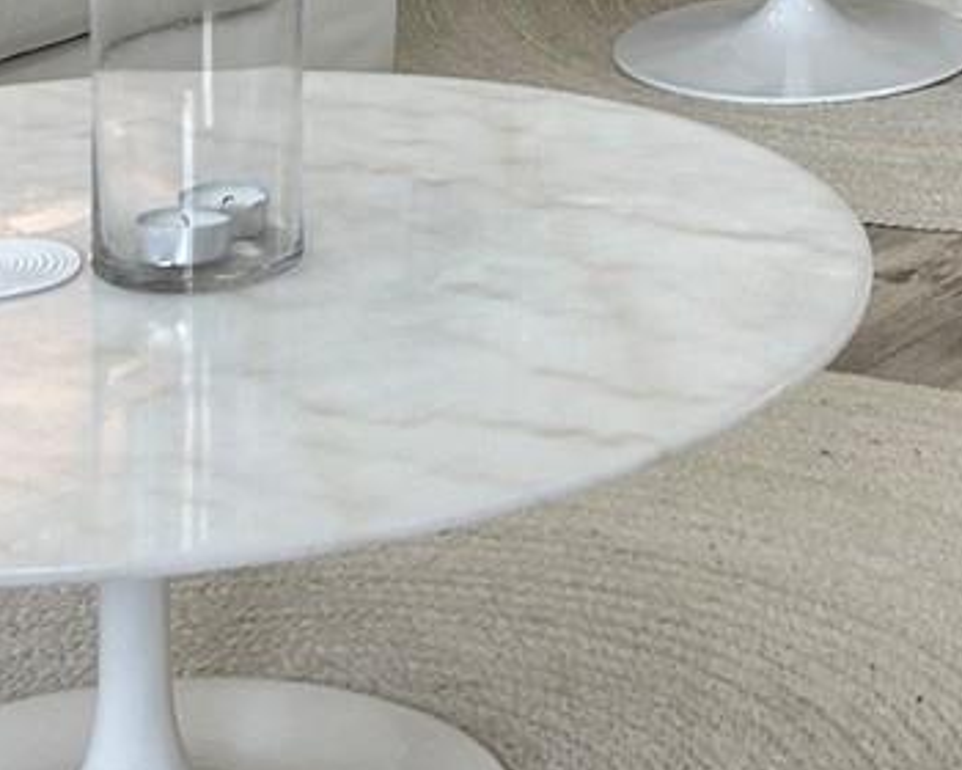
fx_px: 3303
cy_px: -649
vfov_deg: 12.1
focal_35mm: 116
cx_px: 940
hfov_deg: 16.3
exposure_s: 1/120
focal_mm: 5.7
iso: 80
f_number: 1.5
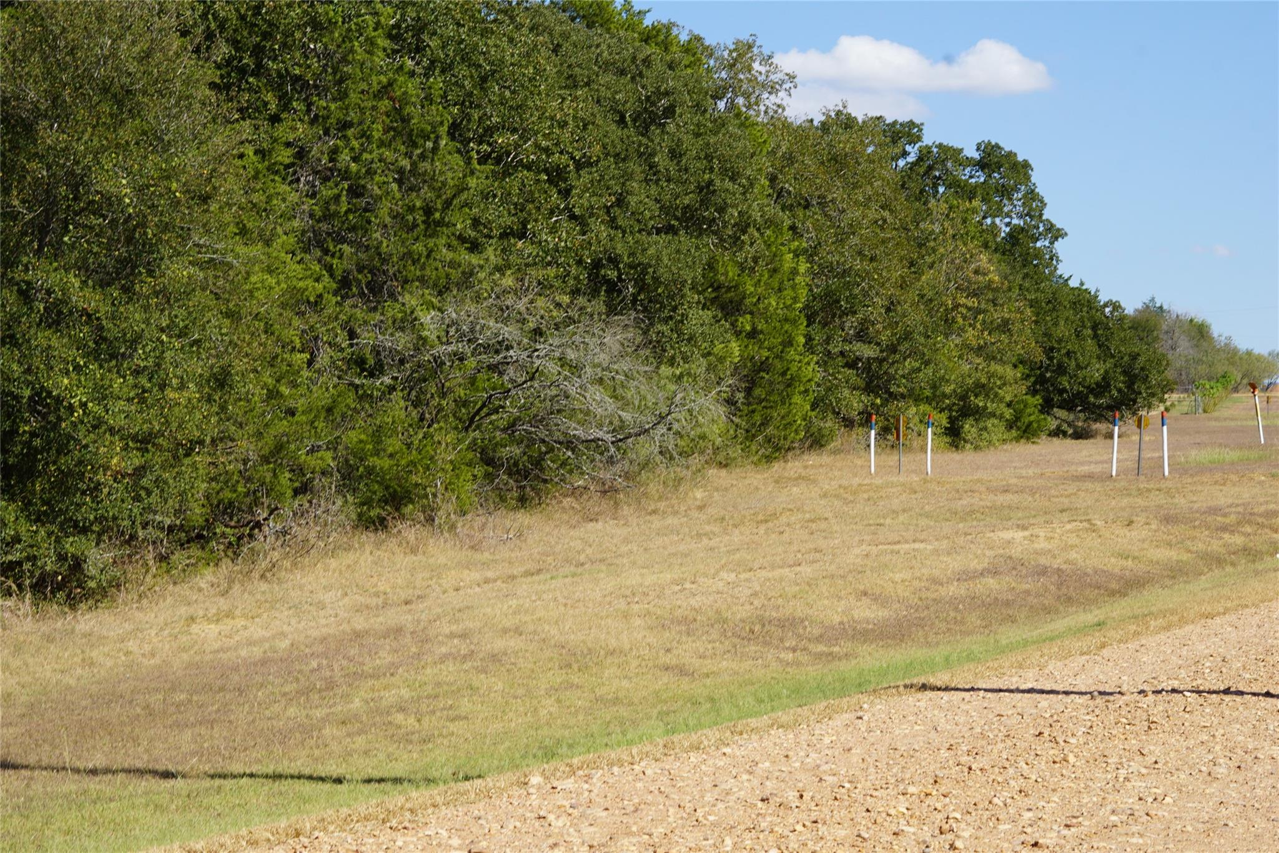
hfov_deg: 27.0
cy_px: 426
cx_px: 640
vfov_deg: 18.2
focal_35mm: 75
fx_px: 2665
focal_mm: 50
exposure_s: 1/100
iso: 100
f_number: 11
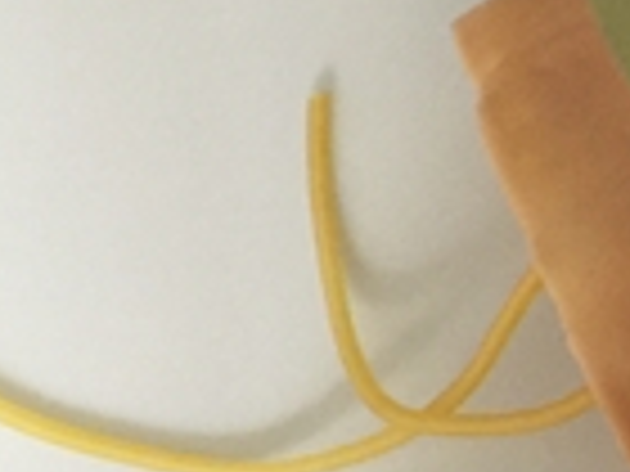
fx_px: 2366
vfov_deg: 11.1
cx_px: 1141
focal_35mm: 130
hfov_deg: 13.6
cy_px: -130
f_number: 2.2
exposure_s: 1/17
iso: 64
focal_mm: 4.15
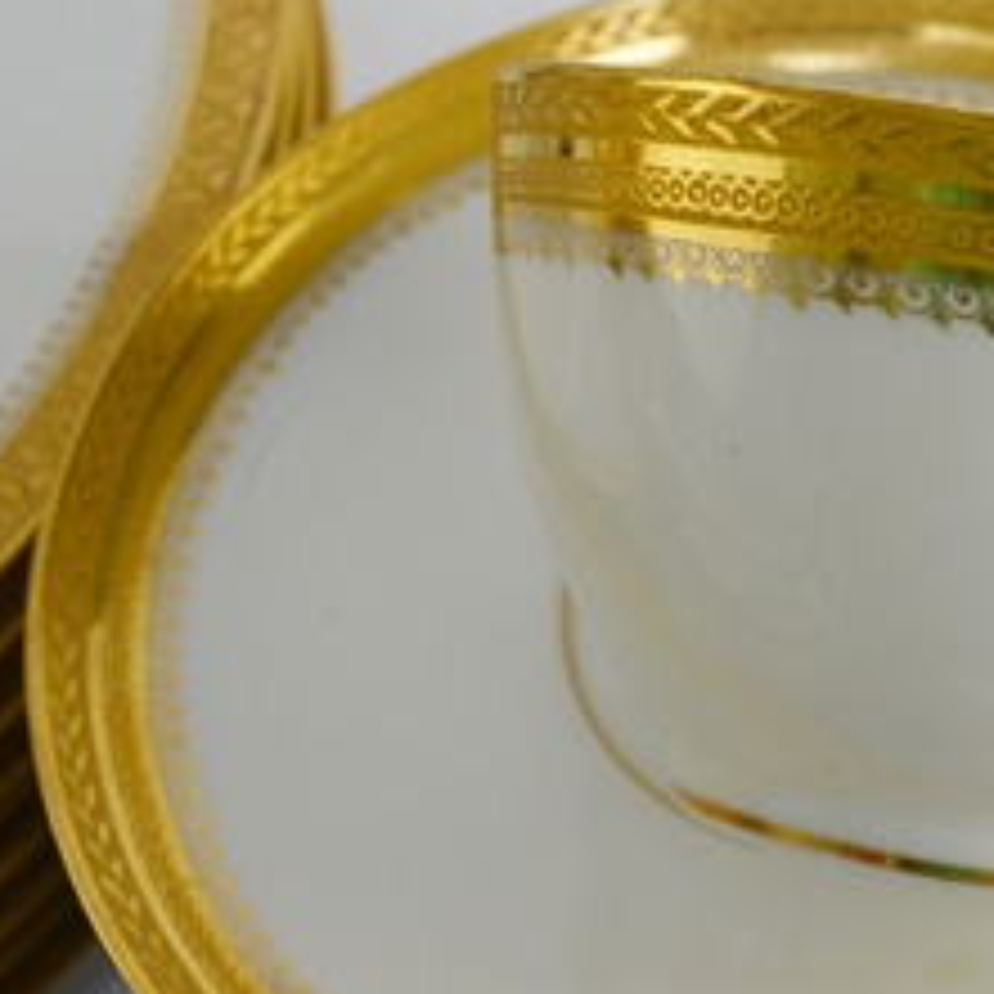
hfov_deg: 20.2
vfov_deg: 20.9
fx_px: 2696
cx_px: 1012
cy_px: 463
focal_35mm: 83
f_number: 7.1
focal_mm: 24
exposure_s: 1/200
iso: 200
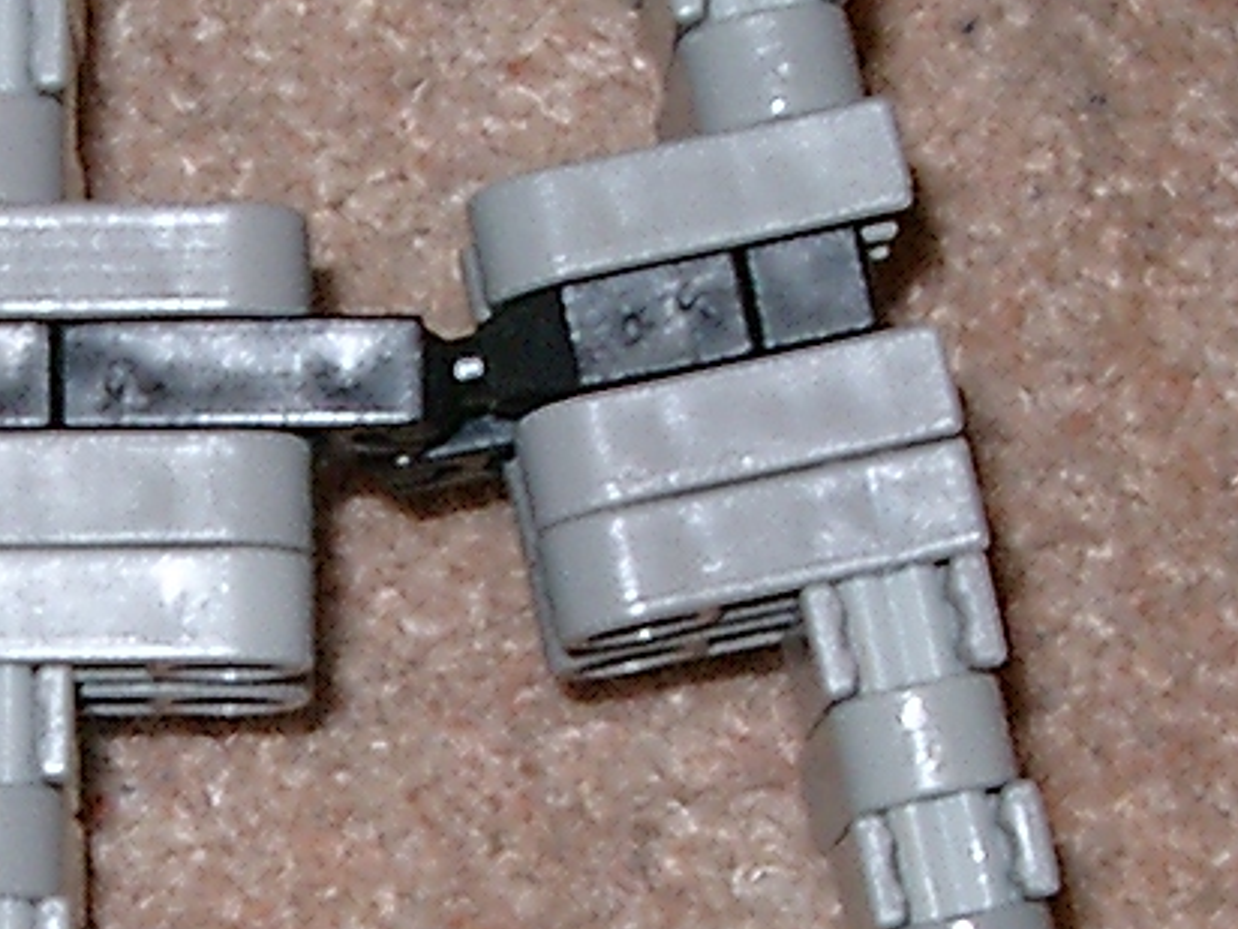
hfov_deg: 10.7
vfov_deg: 8.0
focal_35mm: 184
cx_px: 69
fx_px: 6581
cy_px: 968
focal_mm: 7.6
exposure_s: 1/60
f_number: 2.6
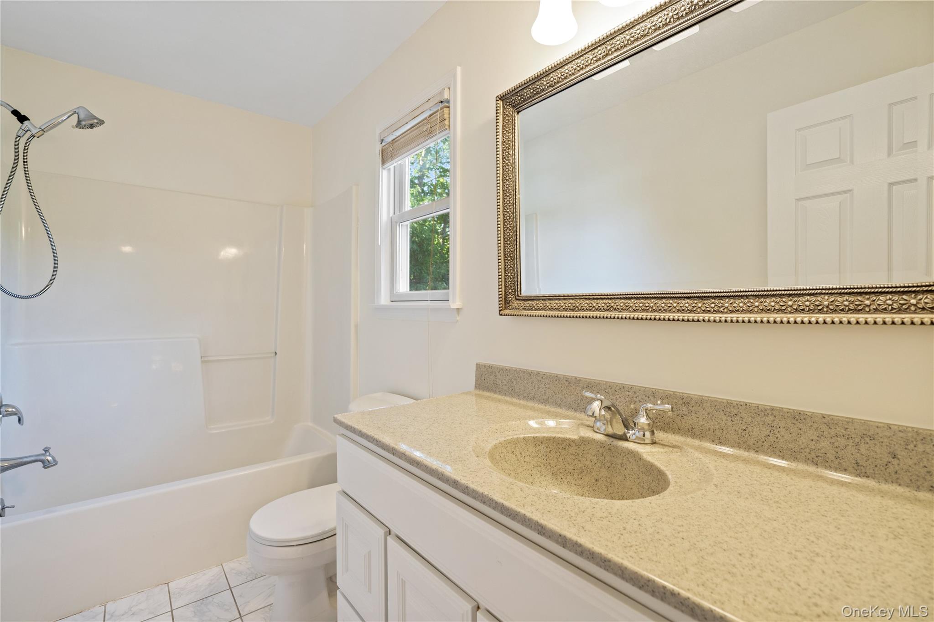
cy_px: 311
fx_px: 415
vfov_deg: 73.7
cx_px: 467
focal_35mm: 16
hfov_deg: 96.7
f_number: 5.6
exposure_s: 1/10
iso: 640
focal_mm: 16
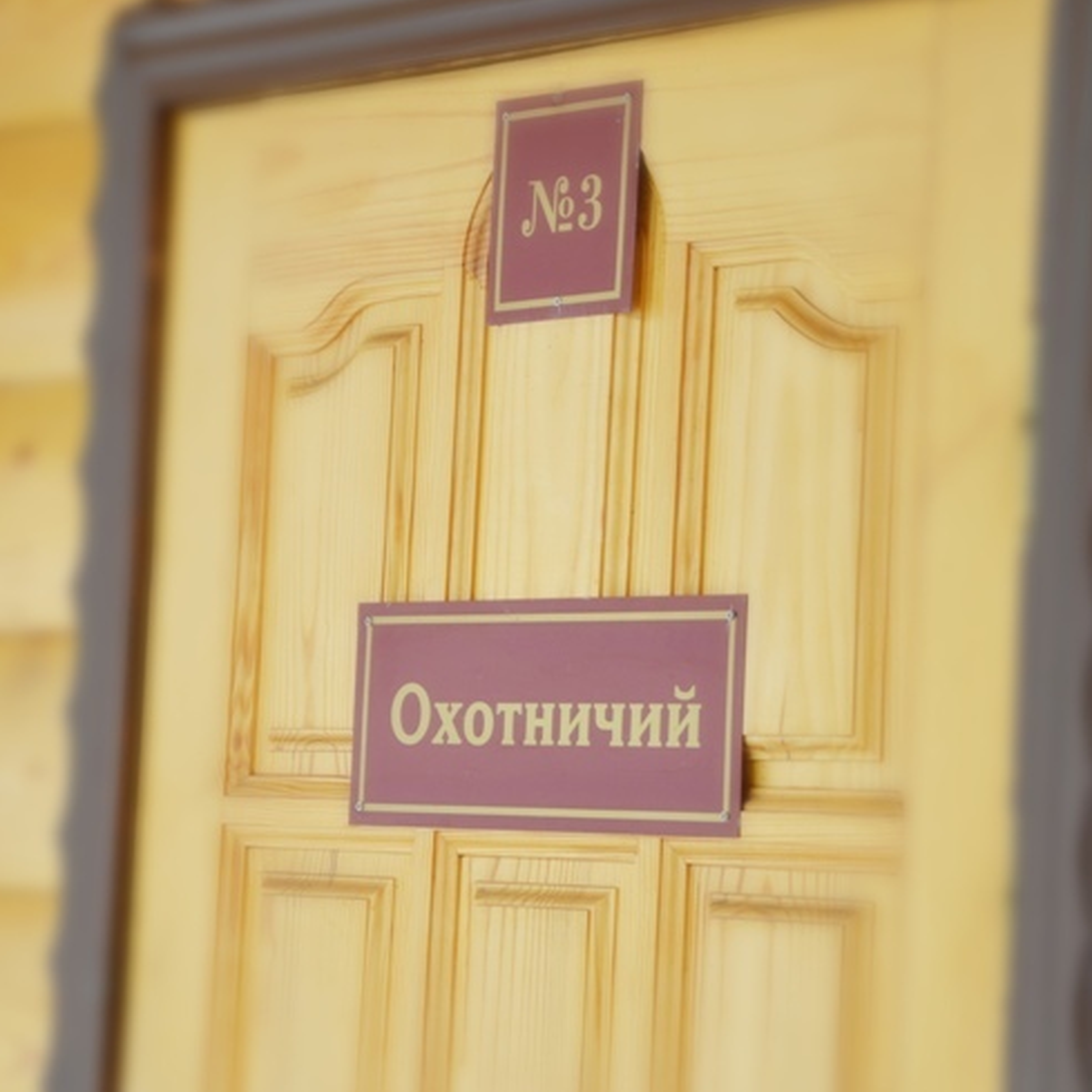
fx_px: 5603
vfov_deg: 11.1
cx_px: 555
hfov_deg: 11.1
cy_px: 540
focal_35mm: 157
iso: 250
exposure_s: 1/500
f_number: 5.3
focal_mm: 80
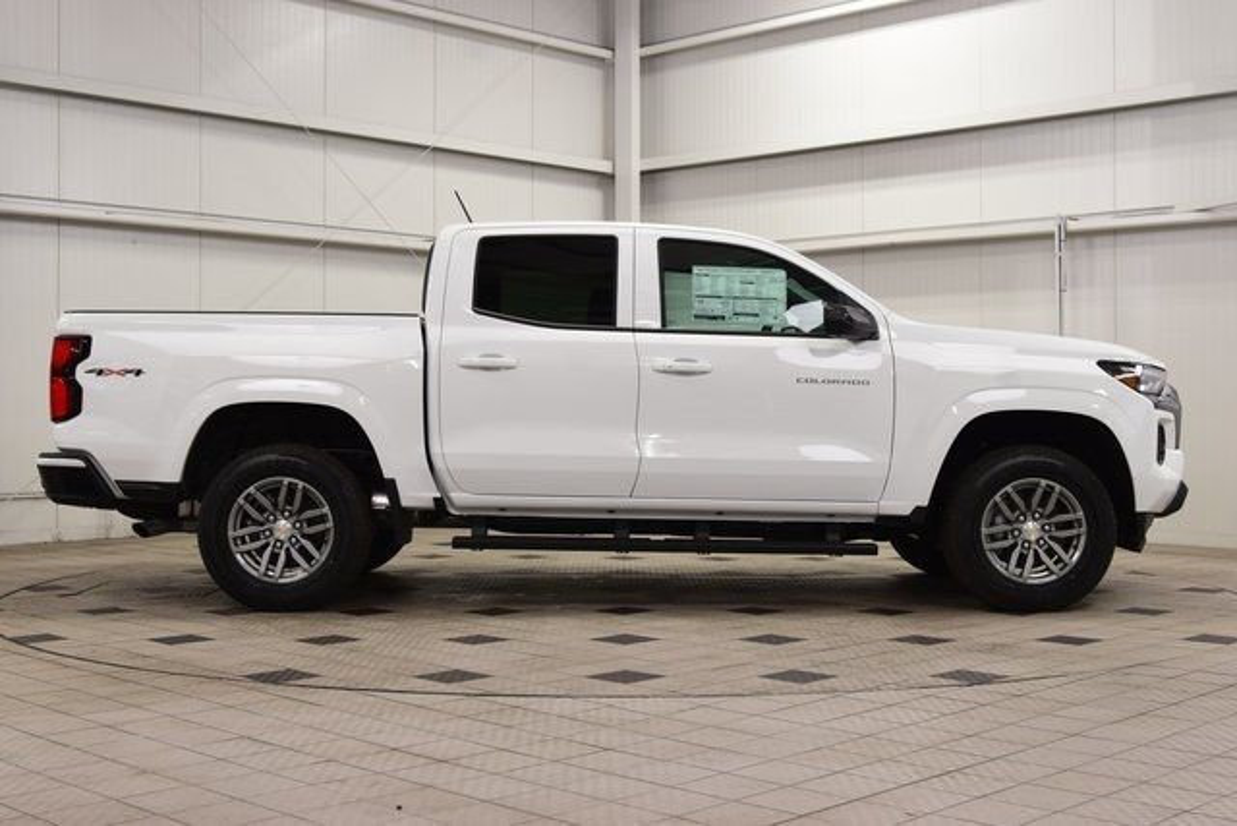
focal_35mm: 48
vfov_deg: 28.1
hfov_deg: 41.1
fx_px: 1650
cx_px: 618
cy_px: 413
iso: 500
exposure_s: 1/30
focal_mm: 32
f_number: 7.1
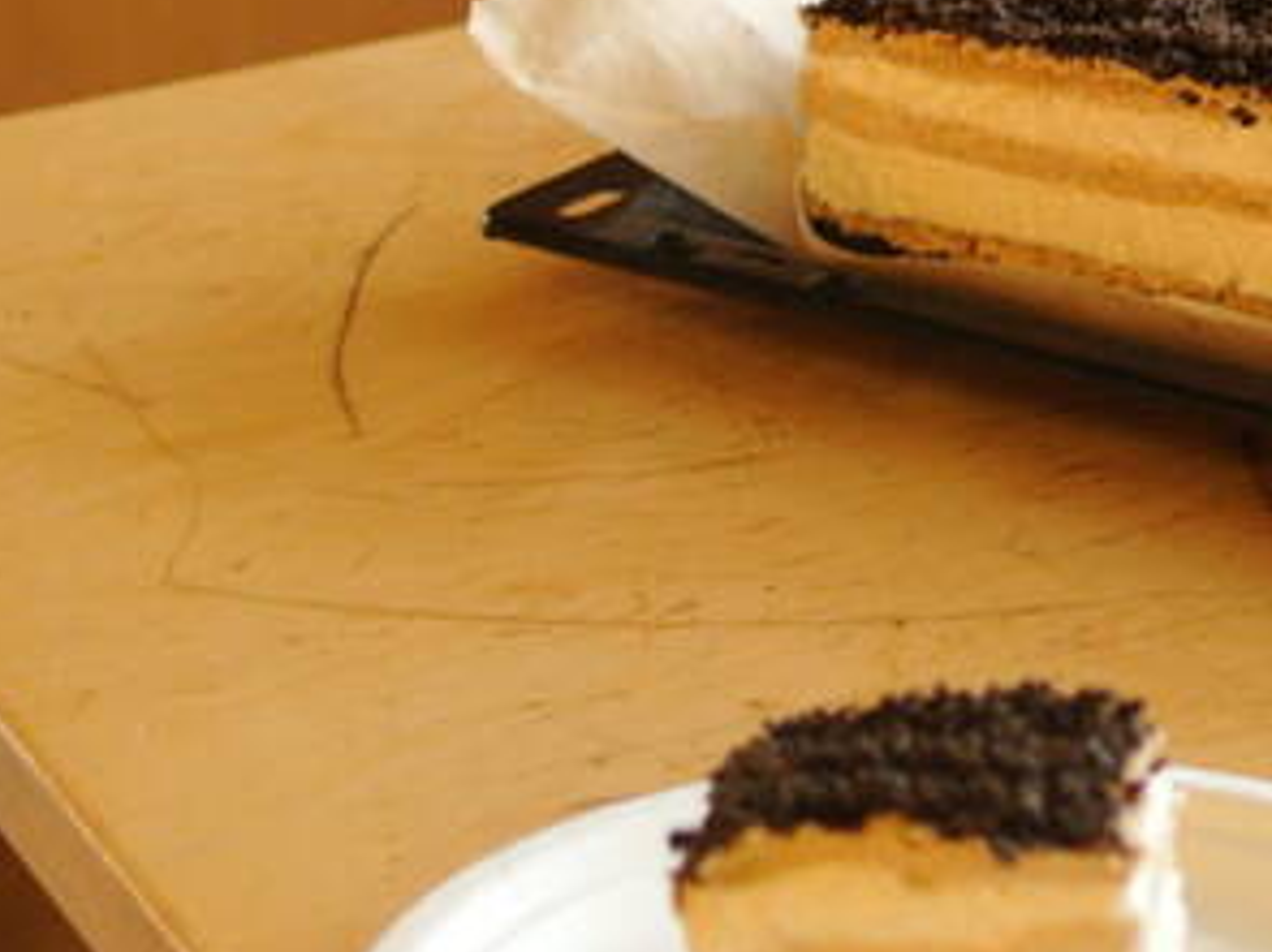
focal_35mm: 144
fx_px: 5289
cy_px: 332
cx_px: 1630
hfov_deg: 13.3
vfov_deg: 10.3
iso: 360
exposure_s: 1/60
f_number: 1.8
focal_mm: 18.5
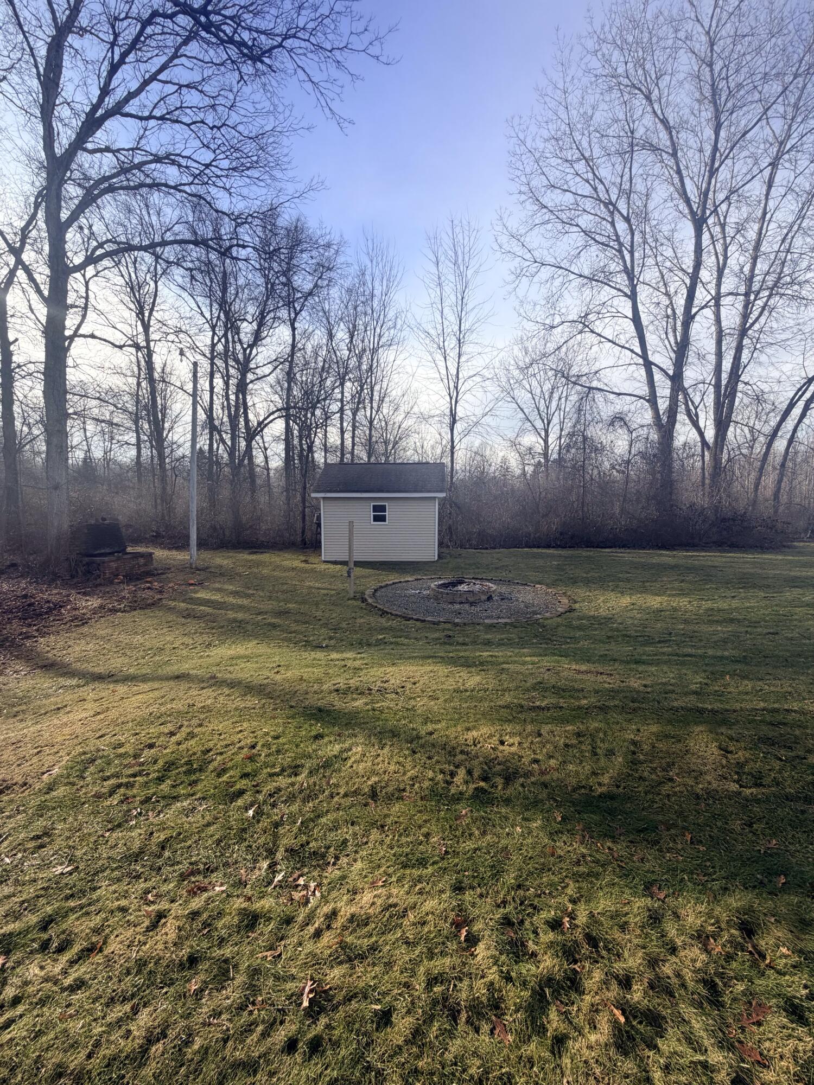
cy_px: 542
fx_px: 439
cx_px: 407
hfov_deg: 85.7
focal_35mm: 14
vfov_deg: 102.1
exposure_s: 1/770
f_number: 2.2
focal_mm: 2.22
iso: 32
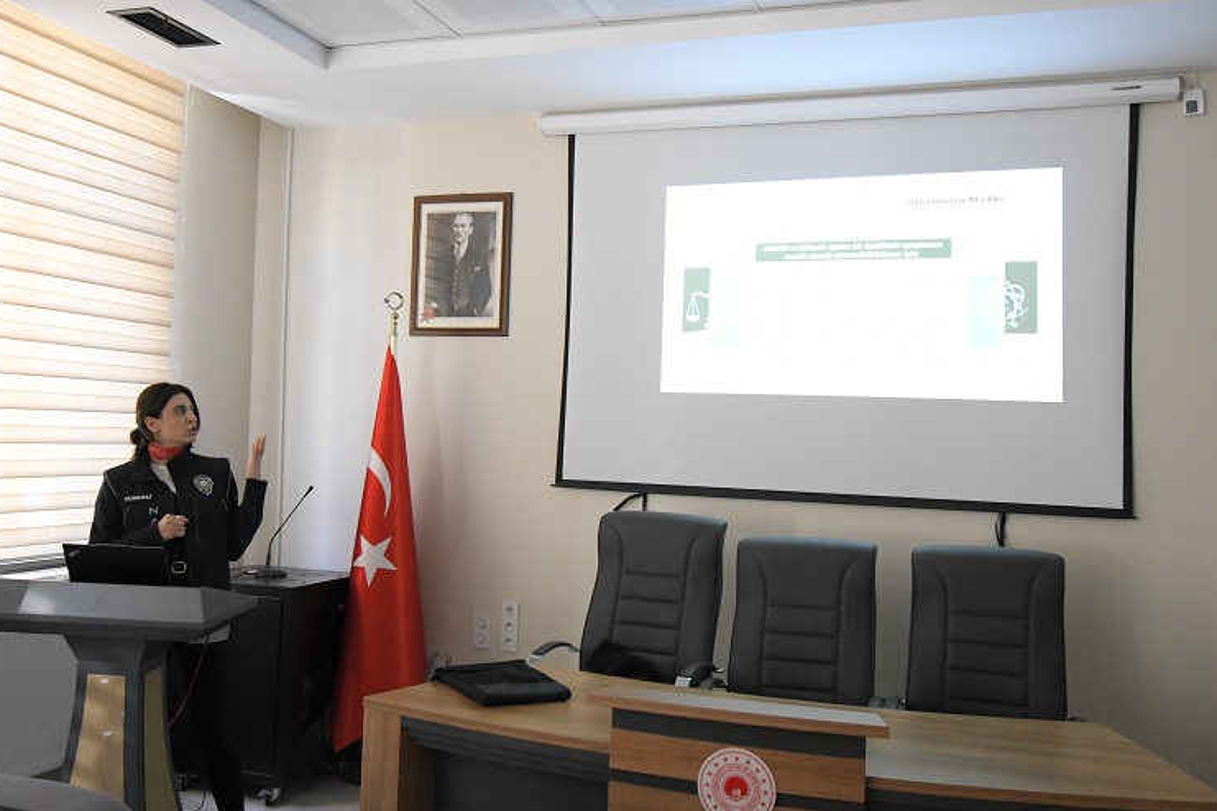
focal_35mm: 34
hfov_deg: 55.8
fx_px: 1149
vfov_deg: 38.9
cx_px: 588
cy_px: 381
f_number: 5.6
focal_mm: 20
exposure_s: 1/100
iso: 3200
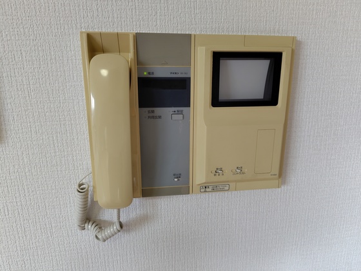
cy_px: 136
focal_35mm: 23
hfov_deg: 73.9
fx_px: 240
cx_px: 180
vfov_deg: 58.9
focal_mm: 5.6
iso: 272
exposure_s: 1/120
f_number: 1.9
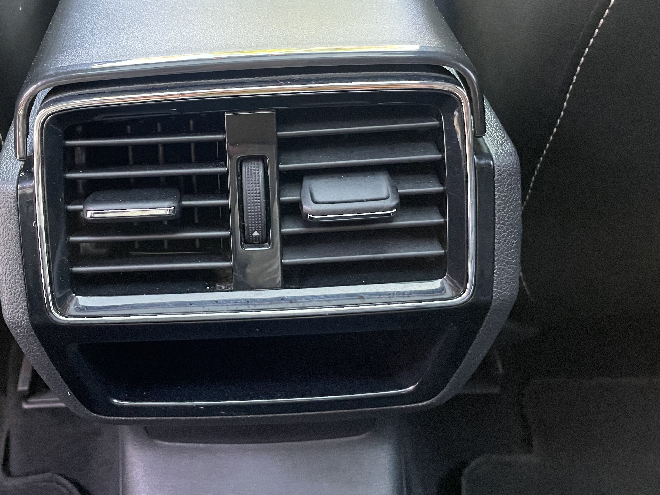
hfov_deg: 50.5
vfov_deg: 39.1
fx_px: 686
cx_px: 223
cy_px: 157
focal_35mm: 36
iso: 500
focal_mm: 4.2
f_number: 1.6
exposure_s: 1/46
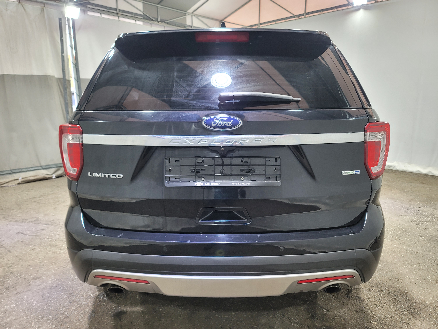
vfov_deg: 54.9
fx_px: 316
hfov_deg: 69.4
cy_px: 164
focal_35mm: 25
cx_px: 219
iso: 160
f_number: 1.8
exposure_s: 1/120
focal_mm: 7
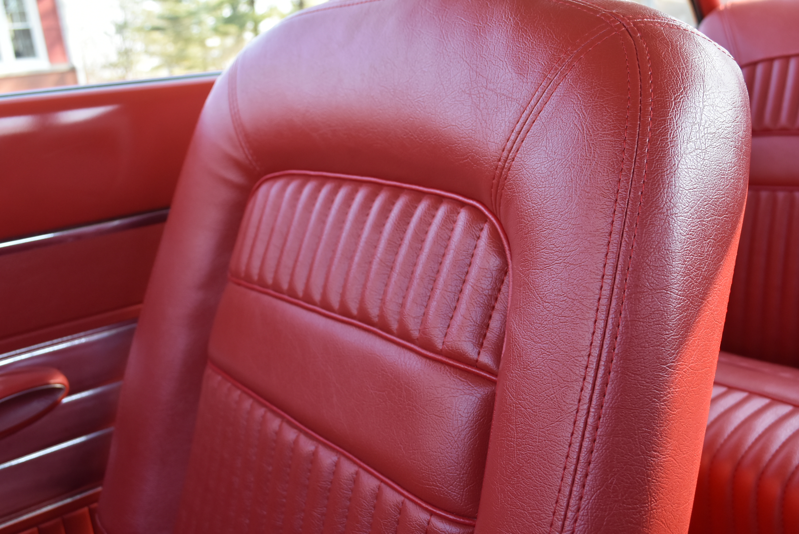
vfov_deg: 36.9
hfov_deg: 53.1
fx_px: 800
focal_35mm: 36
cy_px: 267
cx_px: 400
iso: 800
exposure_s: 1/160
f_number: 6.3
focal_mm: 24
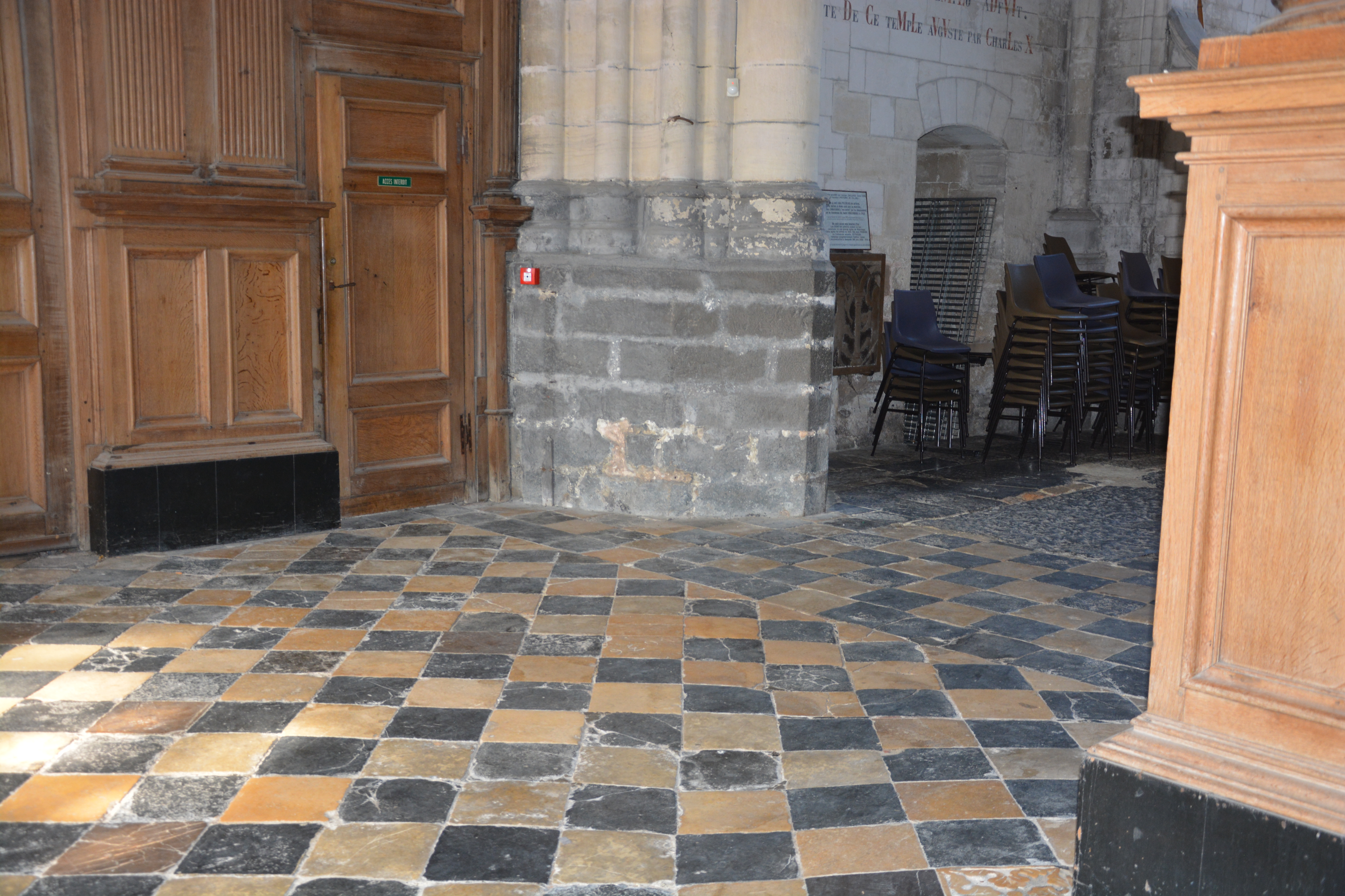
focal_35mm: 38
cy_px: 448
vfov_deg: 35.5
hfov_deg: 51.3
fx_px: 1401
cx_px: 672
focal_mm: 25
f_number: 4
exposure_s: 1/60
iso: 400
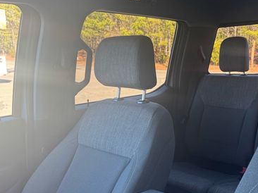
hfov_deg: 44.1
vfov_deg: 34.2
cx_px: 175
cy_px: 115
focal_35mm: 42
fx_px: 313
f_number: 1.78
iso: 80
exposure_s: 1/121
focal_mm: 6.76
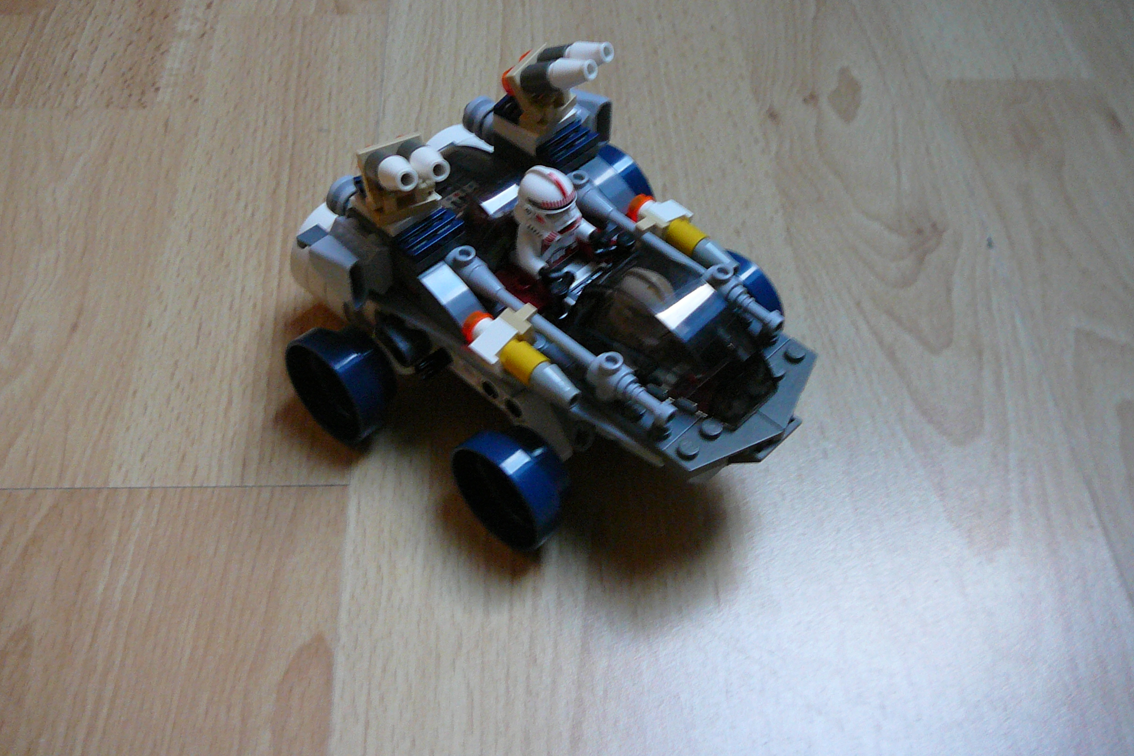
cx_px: 566
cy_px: 326
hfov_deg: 50.7
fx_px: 1197
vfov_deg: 35.0
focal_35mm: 38
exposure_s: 1/8
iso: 200
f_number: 2.8
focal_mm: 5.2
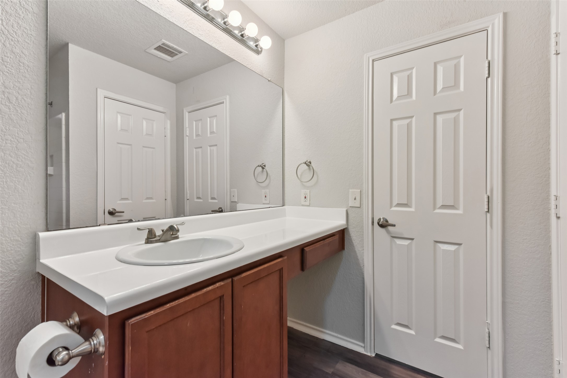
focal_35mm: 16
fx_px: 252
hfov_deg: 96.7
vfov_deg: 73.8
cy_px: 189
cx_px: 284
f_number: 8
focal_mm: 16
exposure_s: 1/15
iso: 450
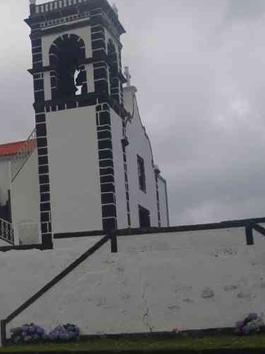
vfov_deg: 31.6
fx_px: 622
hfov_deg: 22.1
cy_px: 216
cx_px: -56
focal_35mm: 61
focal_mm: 21
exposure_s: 1/100
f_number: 11
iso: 200
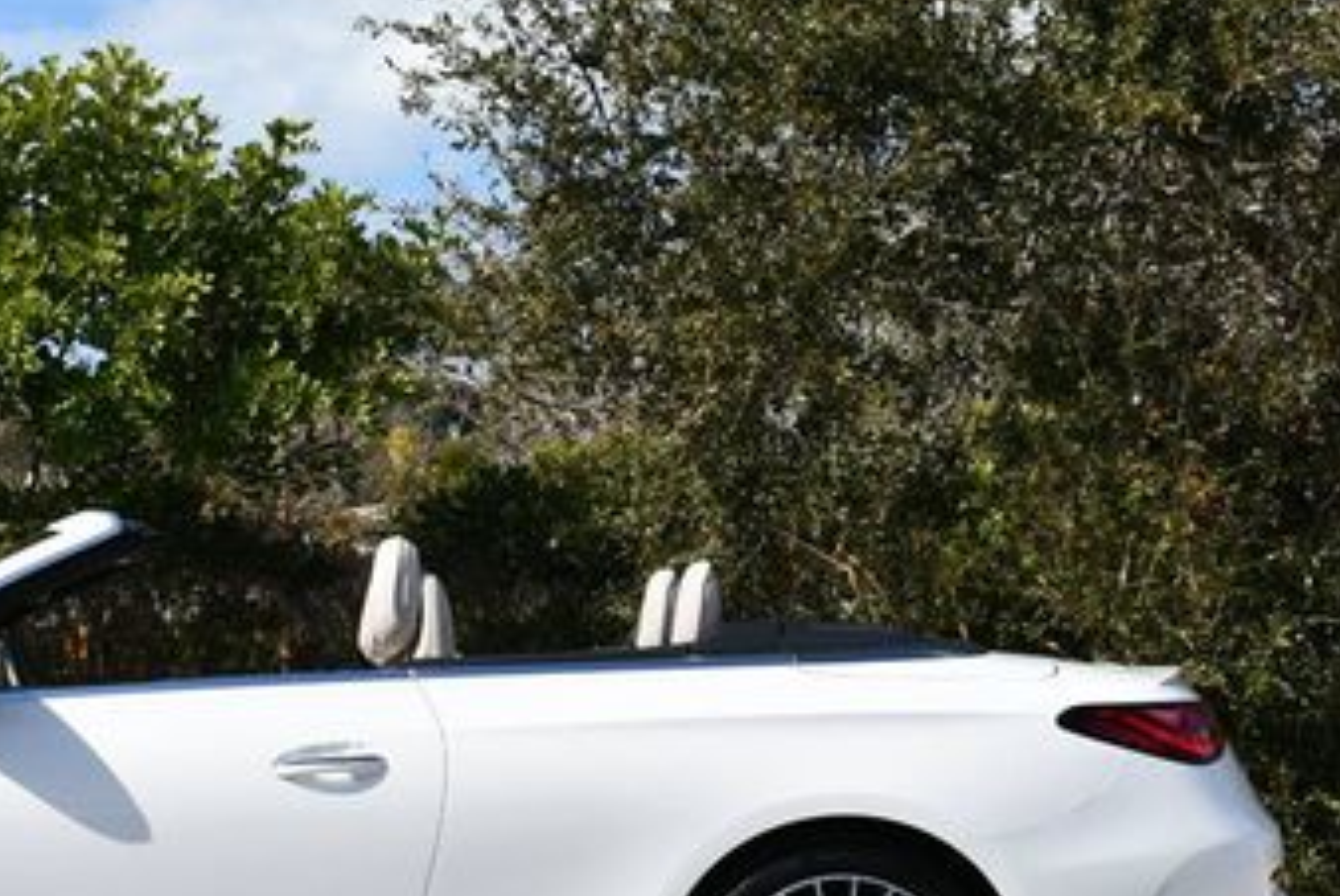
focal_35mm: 106
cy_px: 488
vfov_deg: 12.9
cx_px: 214
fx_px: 3949
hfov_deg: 19.0
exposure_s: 1/320
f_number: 9
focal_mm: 28
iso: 100
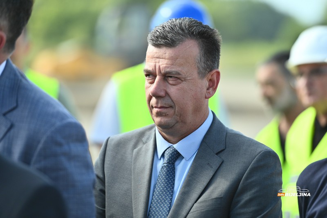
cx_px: 164
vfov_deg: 7.0
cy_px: 109
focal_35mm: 195
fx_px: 1771
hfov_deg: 10.6
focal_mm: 195
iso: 500
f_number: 2.8
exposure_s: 1/3200
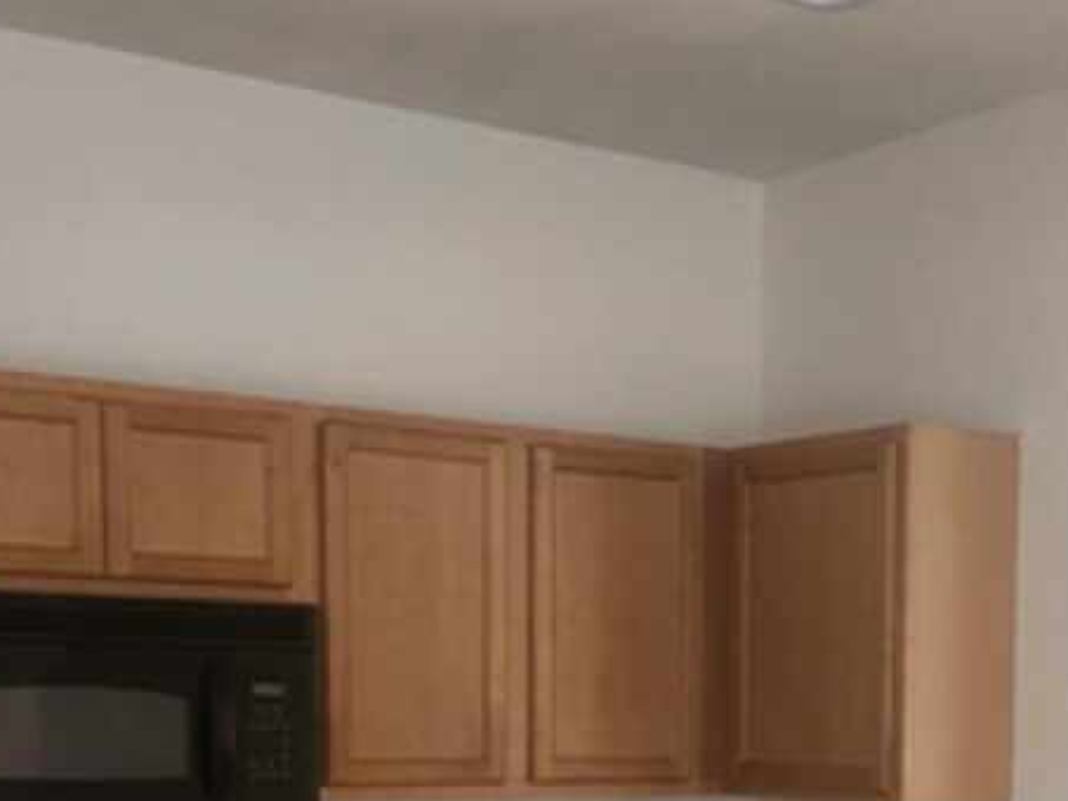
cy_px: 900
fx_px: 2006
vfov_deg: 21.4
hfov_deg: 29.2
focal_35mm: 65
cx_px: 839
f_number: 1.8
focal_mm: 5.54
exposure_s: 1/120
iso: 320
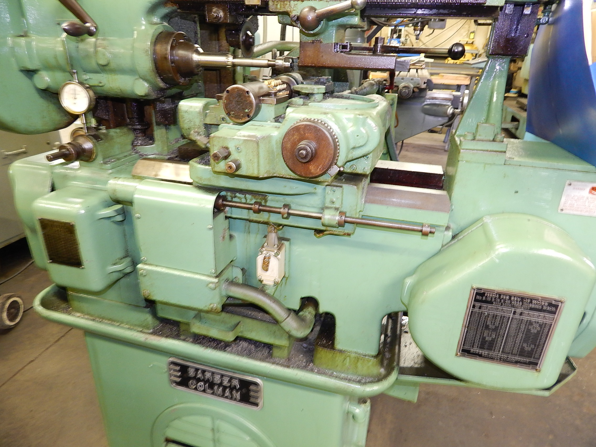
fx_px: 396
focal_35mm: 23
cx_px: 298
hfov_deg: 73.9
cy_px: 224
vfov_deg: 58.9
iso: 200
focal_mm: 4
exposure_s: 1/2
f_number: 3
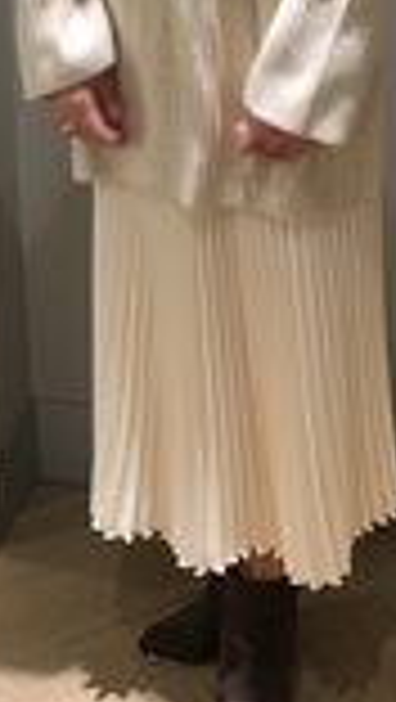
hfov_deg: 14.9
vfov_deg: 24.8
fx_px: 1509
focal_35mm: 81
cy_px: -18
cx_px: 112
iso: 32
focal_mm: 4.15
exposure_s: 1/30
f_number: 2.2
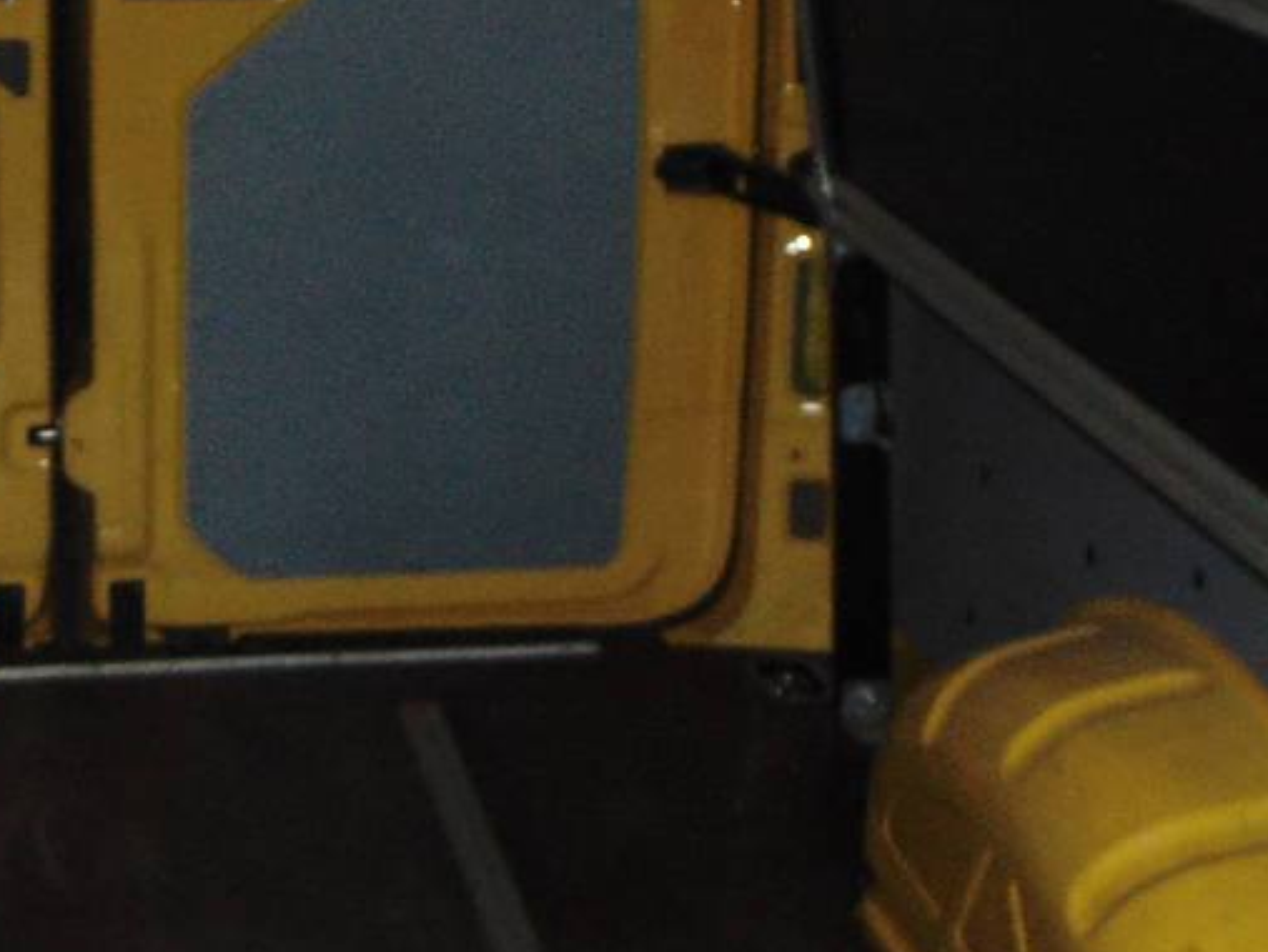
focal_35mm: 79
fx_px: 2895
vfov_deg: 18.3
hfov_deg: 24.6
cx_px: 486
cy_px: 38
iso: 200
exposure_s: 1/30
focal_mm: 4.5
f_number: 3
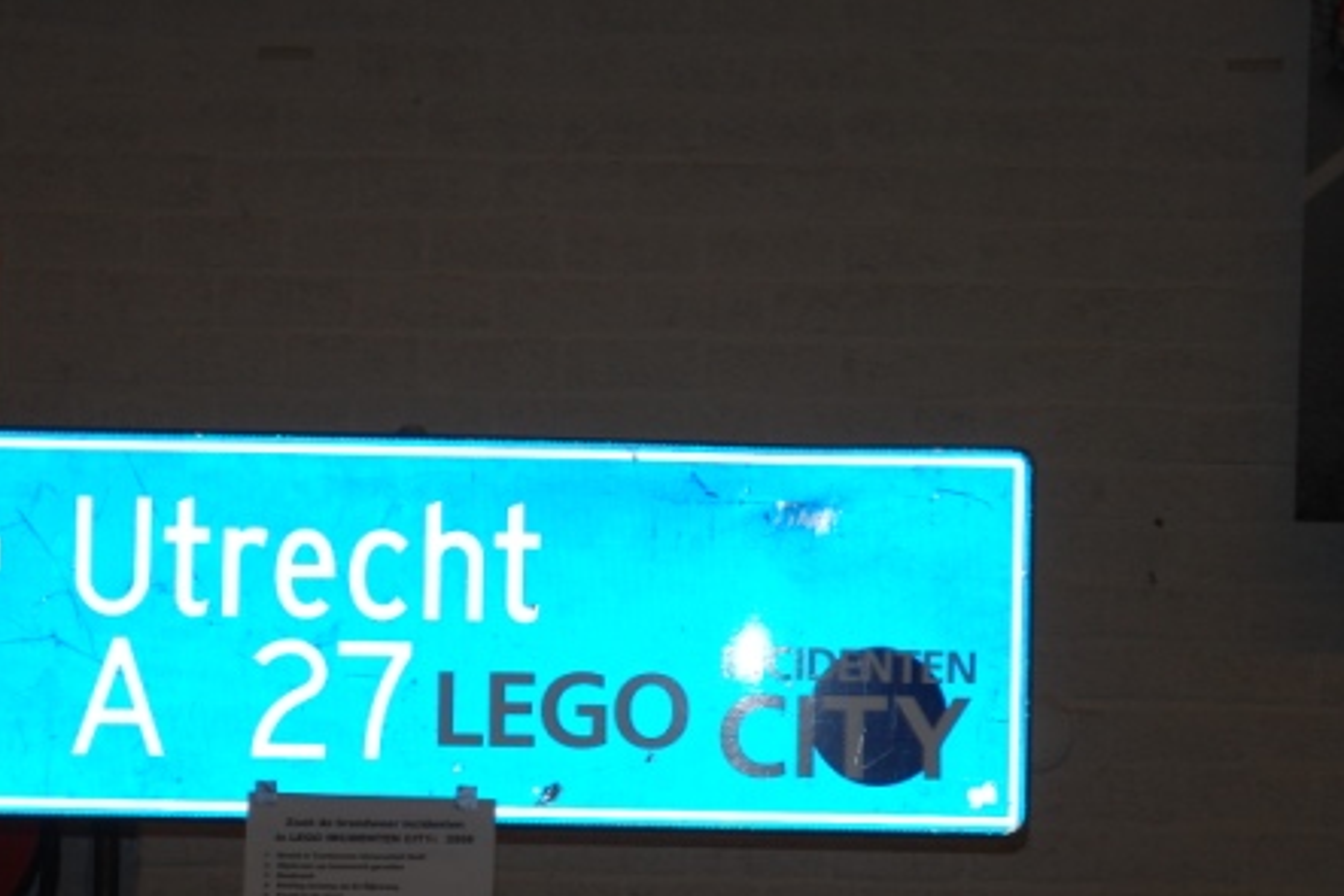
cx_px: 666
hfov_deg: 15.7
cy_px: 635
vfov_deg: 10.5
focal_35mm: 131
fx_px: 4884
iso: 200
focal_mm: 55
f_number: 5.6
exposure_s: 1/60
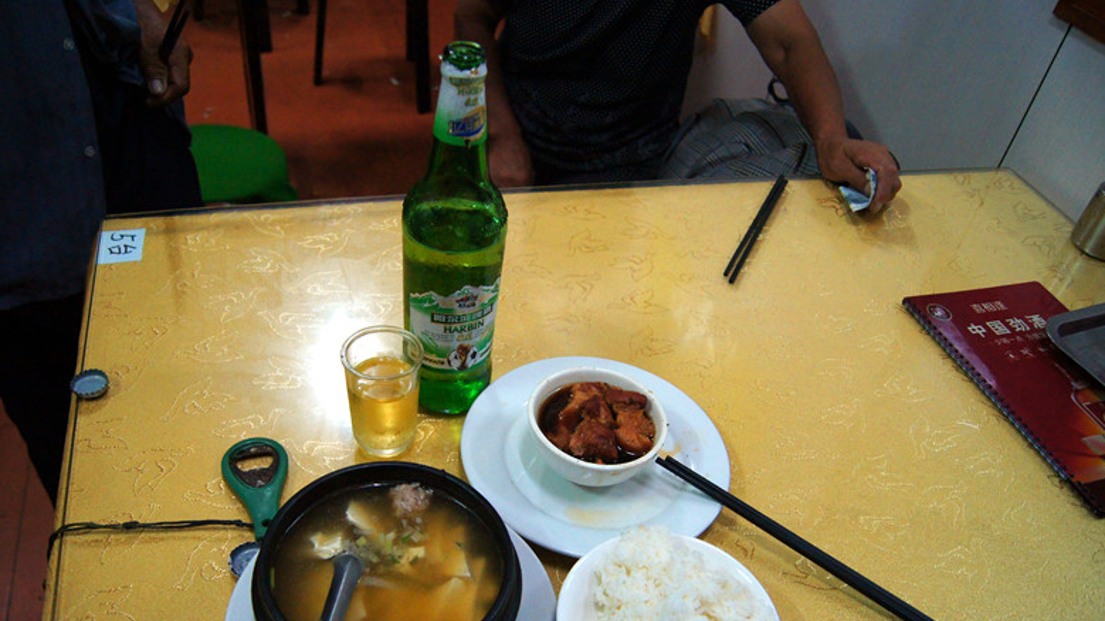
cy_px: 372
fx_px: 850
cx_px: 566
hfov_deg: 66.1
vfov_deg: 40.0
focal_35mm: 29
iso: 1600
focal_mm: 18
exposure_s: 1/80
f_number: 3.5
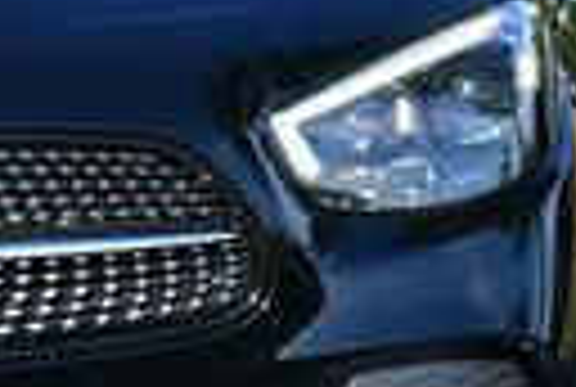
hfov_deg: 6.8
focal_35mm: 300
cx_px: -256
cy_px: -81
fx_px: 4811
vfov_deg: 4.6
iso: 160
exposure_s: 1/250
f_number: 8
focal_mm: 30
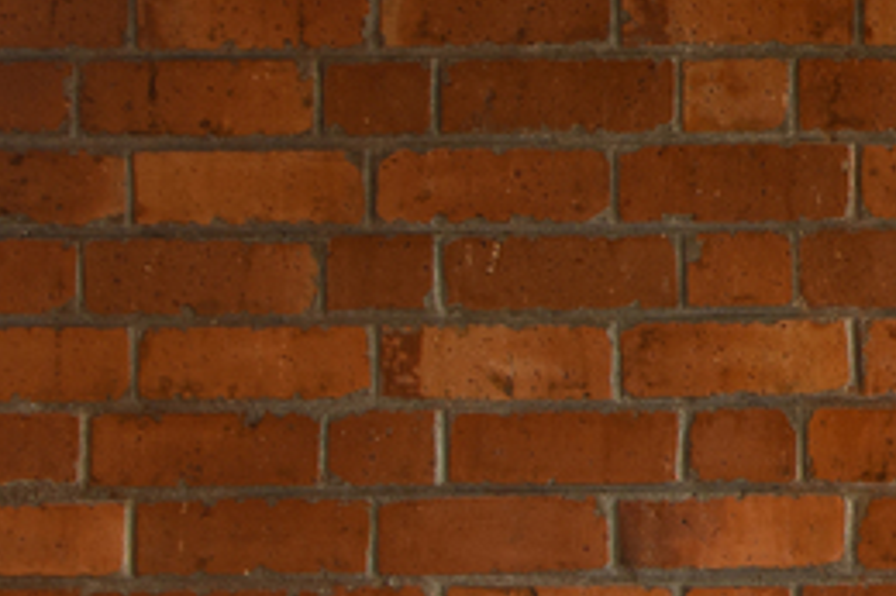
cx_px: 2336
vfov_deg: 13.9
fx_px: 2437
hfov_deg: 13.2
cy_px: 327
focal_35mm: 98
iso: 200
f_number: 11
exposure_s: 5
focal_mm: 17
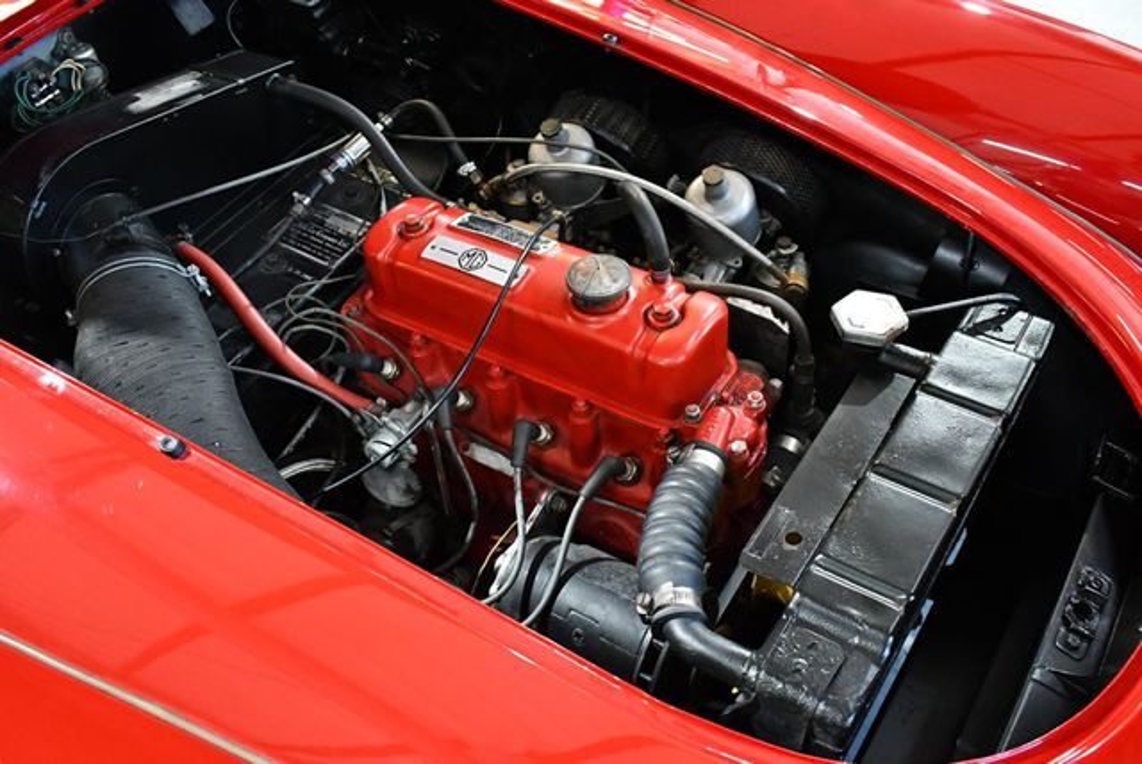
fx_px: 1143
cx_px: 571
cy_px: 382
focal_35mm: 36
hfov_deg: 53.1
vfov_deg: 36.9
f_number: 3.5
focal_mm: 18
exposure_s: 1/100
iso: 3200
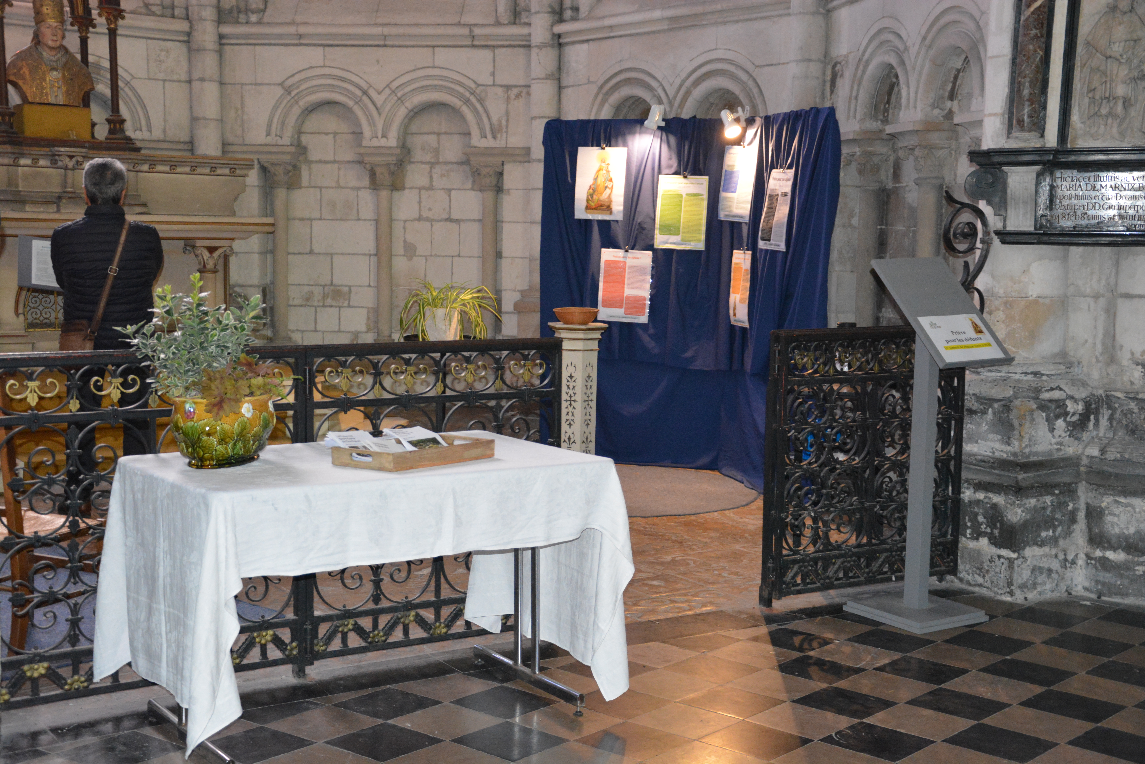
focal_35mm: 48
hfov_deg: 41.1
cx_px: 572
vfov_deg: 28.1
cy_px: 382
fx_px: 1527
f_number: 4.2
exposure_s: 1/60
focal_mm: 32
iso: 2800
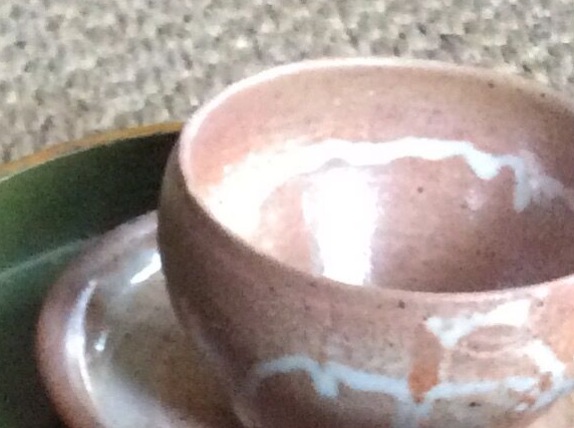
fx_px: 2400
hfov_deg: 13.3
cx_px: -70
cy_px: 879
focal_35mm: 145
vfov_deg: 9.5
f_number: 2.4
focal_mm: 3.3
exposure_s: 1/17
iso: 320
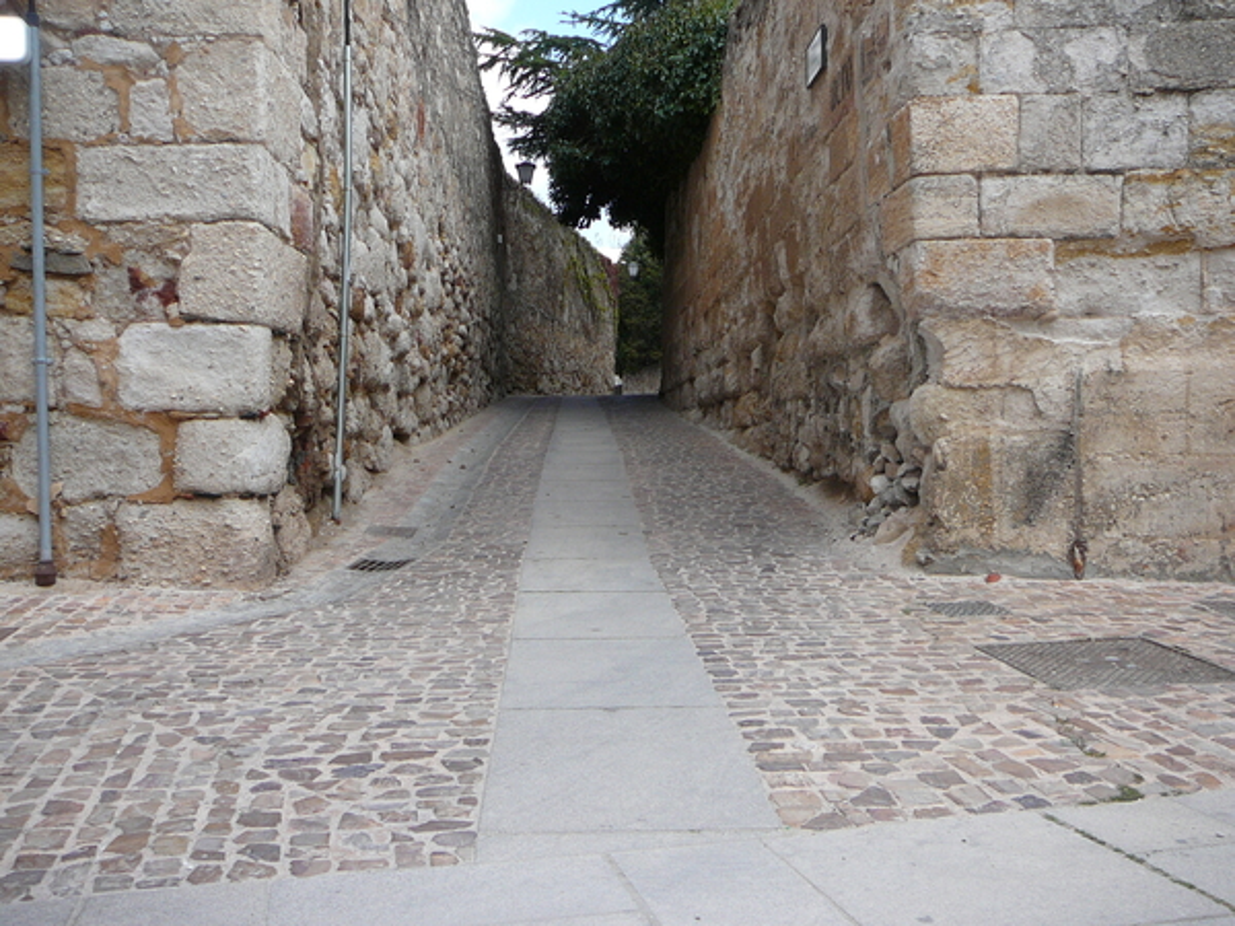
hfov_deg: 52.6
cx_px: 618
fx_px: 1249
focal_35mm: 35
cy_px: 463
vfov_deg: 40.7
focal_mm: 5.2
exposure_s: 1/640
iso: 80
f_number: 2.8
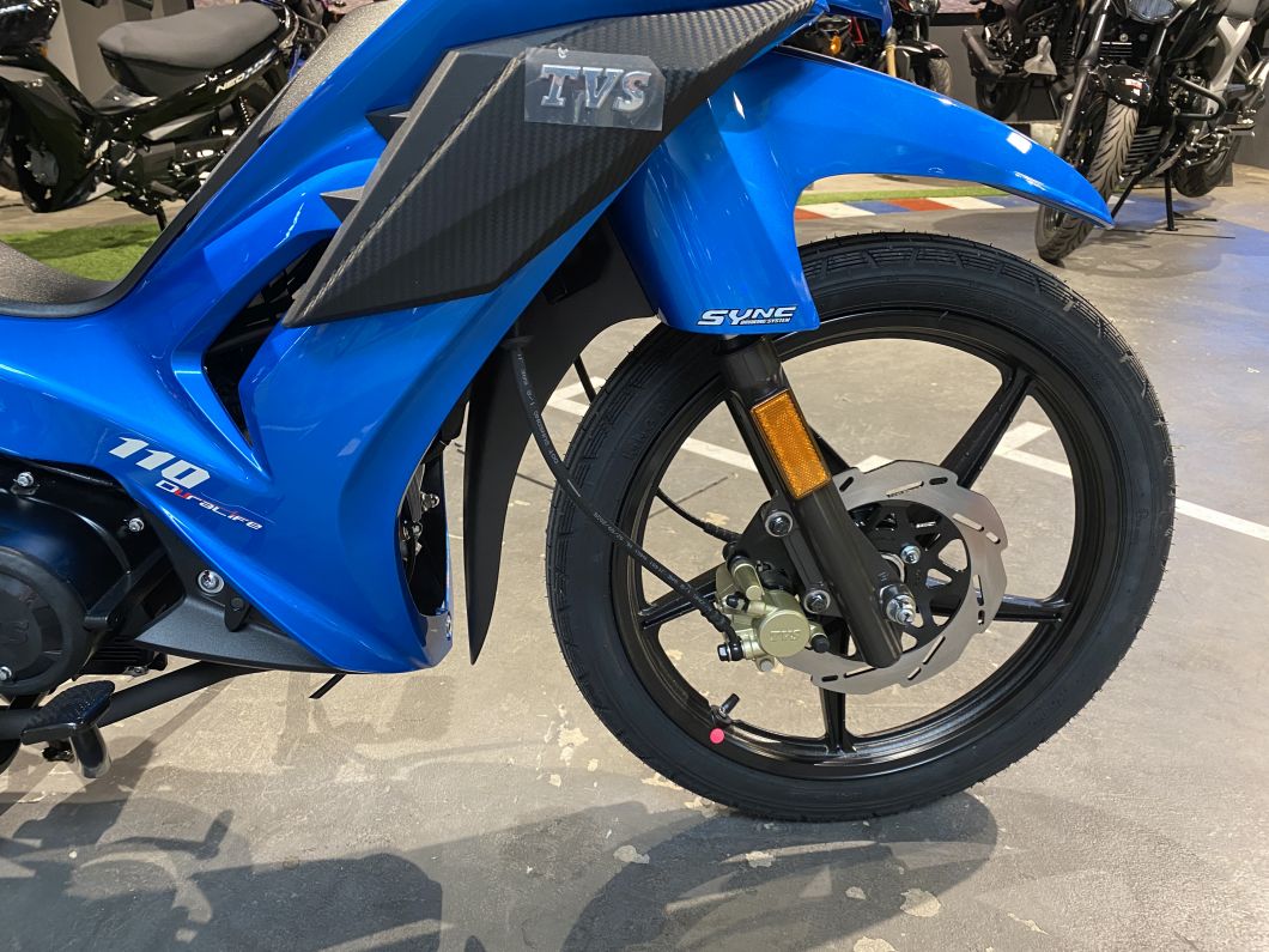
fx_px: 953
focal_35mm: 26
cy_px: 476
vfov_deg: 53.1
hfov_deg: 67.3
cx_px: 634
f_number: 1.8
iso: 250
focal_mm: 4.25
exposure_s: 1/50
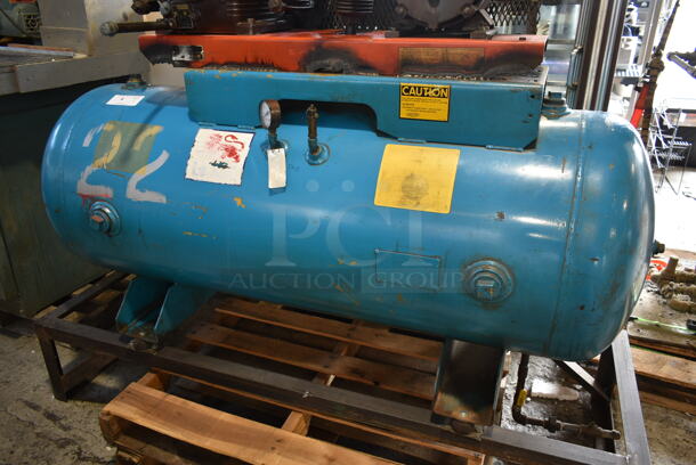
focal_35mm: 27
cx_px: 348
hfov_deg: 67.3
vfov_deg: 48.0
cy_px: 232
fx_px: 522
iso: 280
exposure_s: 1/30
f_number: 3.5
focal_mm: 18
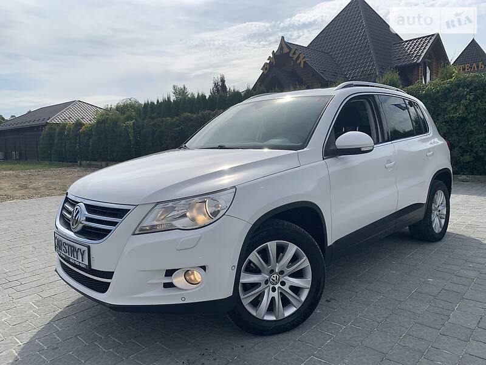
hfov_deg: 67.3
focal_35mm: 26
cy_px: 182
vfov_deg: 53.1
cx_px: 243
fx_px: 365
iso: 25
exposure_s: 1/4274
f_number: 1.8
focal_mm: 4.2
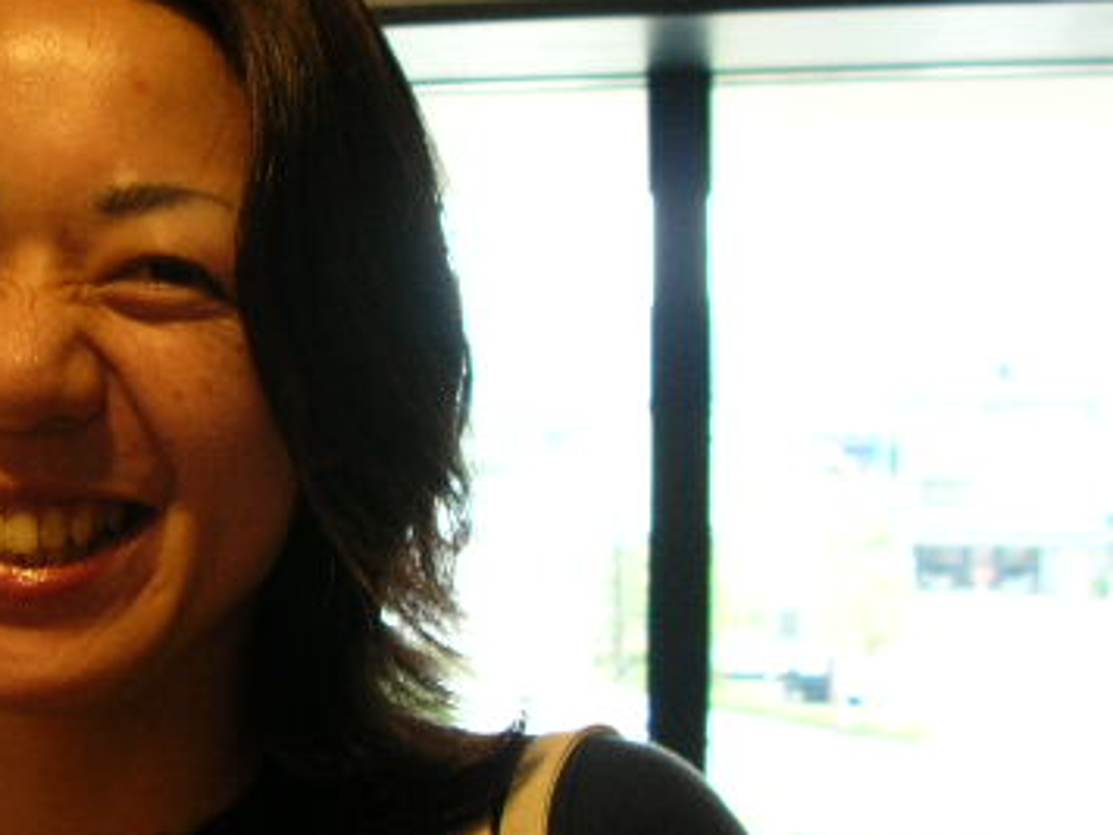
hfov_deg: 29.6
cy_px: 457
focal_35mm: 63
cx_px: 138
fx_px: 2026
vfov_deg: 23.3
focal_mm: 5.8
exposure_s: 1/13.6
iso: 50
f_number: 2.8
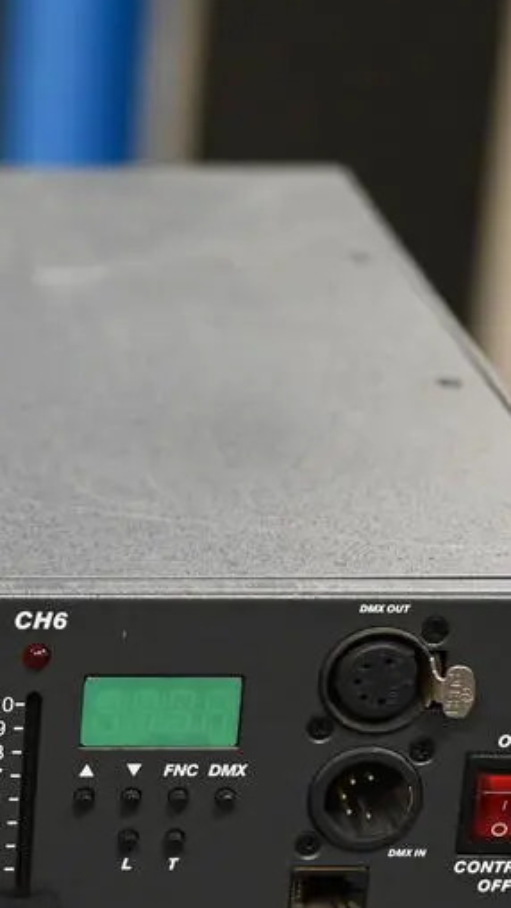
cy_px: 837
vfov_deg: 12.8
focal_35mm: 167
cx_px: -497
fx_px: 4020
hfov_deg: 7.0
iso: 2800
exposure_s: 1/125
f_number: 2.8
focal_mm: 50
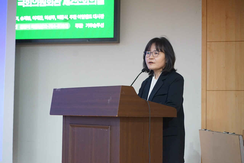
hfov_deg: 27.0
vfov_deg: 18.2
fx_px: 508
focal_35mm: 75
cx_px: 122
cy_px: 82
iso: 4000
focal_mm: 75
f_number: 4
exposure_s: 1/160
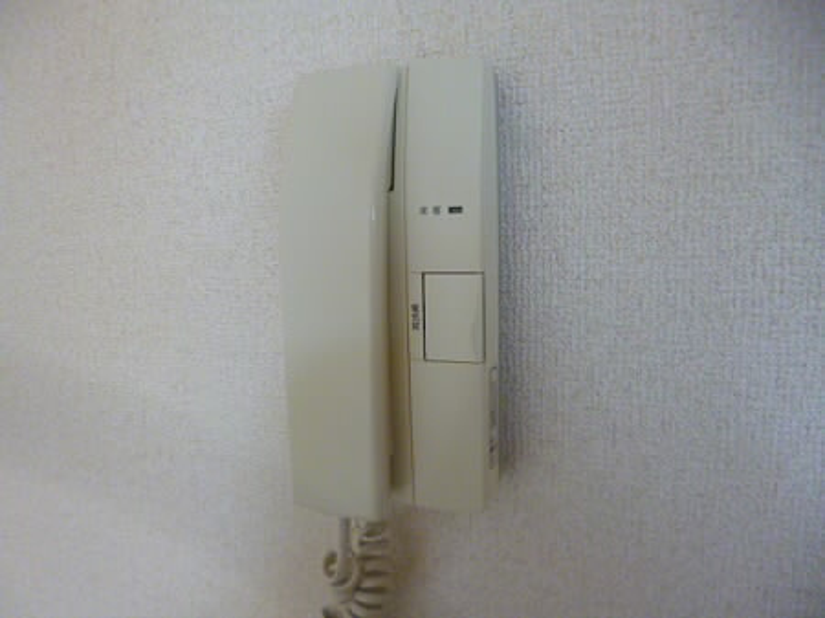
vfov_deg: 56.8
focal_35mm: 24
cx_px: 412
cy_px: 309
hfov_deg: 71.6
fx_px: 572
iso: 400
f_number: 2.5
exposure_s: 1/40
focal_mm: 4.3
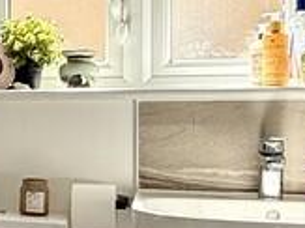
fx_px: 775
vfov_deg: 16.8
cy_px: 118
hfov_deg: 19.0
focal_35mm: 88
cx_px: -176
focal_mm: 2.22
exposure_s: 1/176
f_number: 2.2
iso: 50
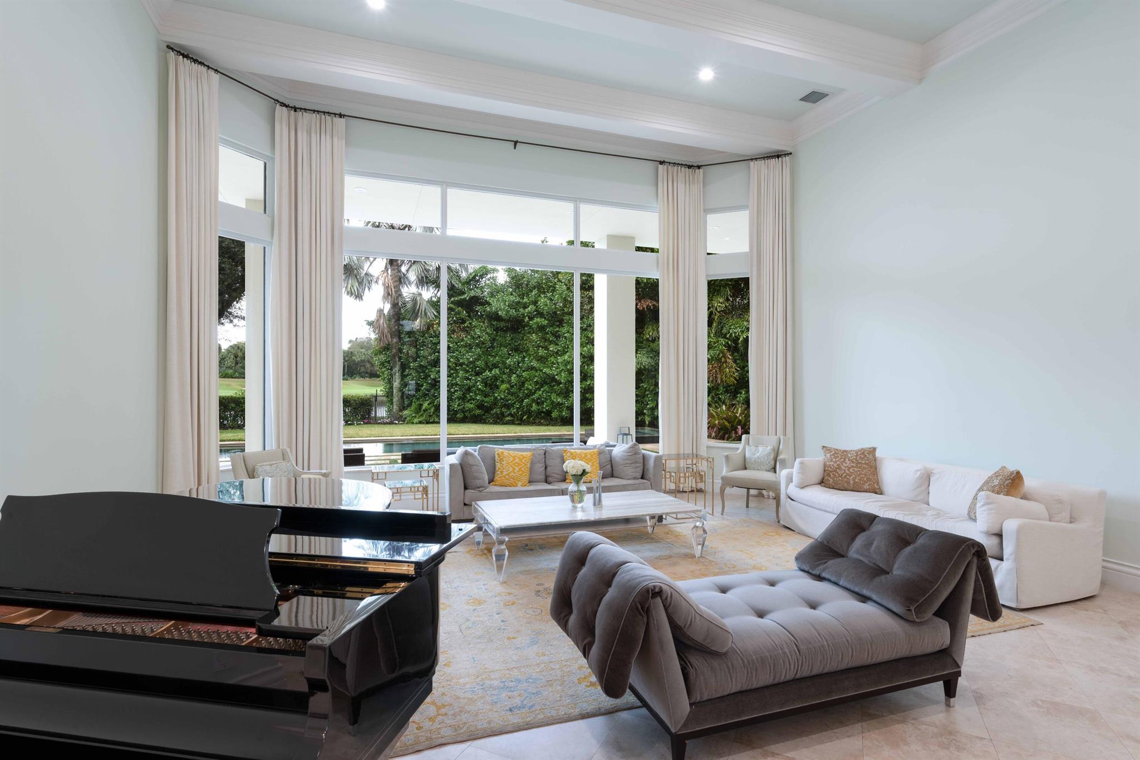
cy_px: 380
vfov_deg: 65.9
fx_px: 586
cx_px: 570
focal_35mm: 18
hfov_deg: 88.4
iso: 100
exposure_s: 1/10
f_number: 13
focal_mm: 18.5
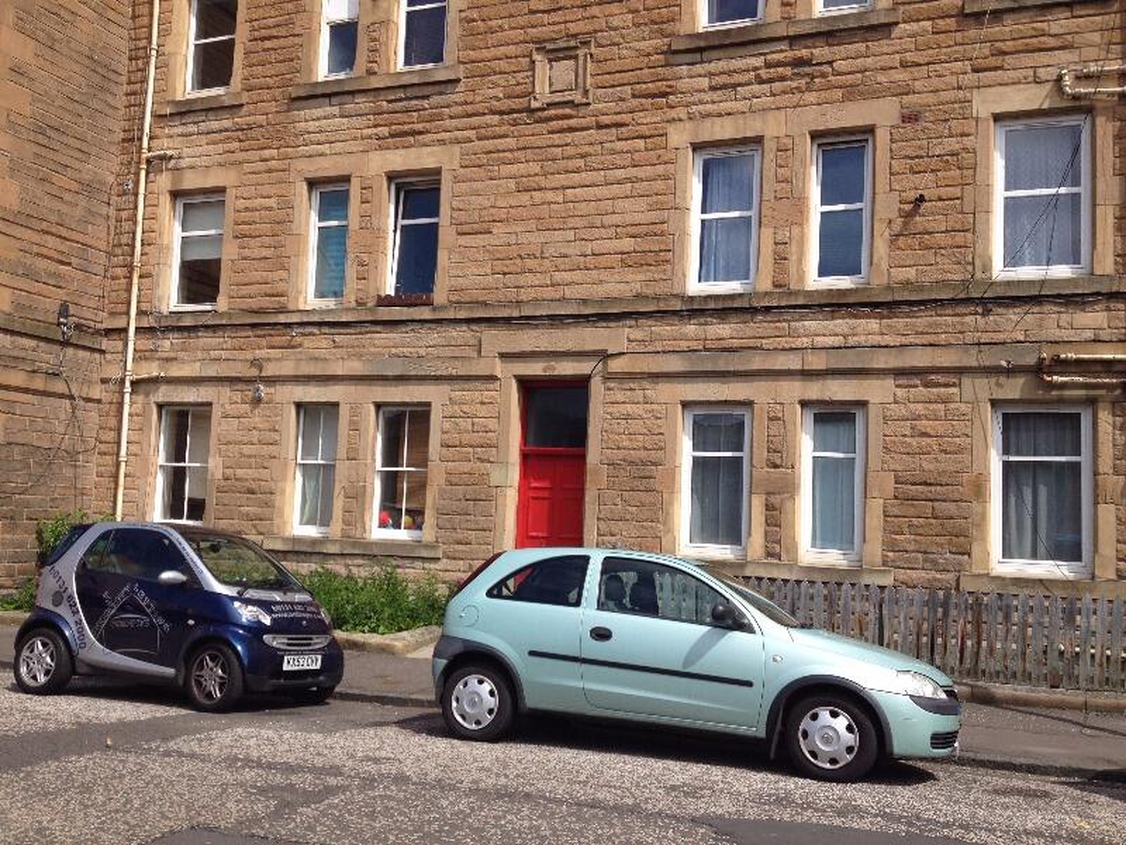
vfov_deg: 40.7
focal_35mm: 35
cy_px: 422
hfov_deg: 52.6
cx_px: 563
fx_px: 1138
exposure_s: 1/1972
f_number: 2.4
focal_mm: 4.28
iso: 50
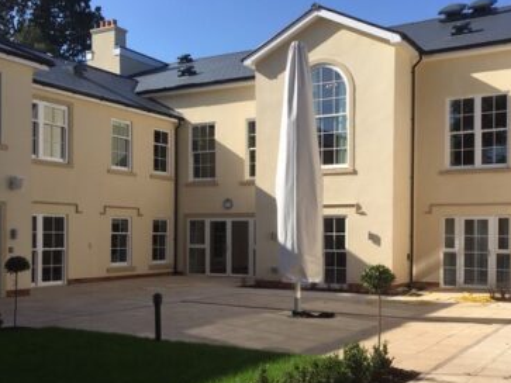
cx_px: 327
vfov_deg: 35.8
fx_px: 590
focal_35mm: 40
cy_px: 236
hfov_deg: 46.3
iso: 32
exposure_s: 1/1799
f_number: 2.2
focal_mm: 4.15
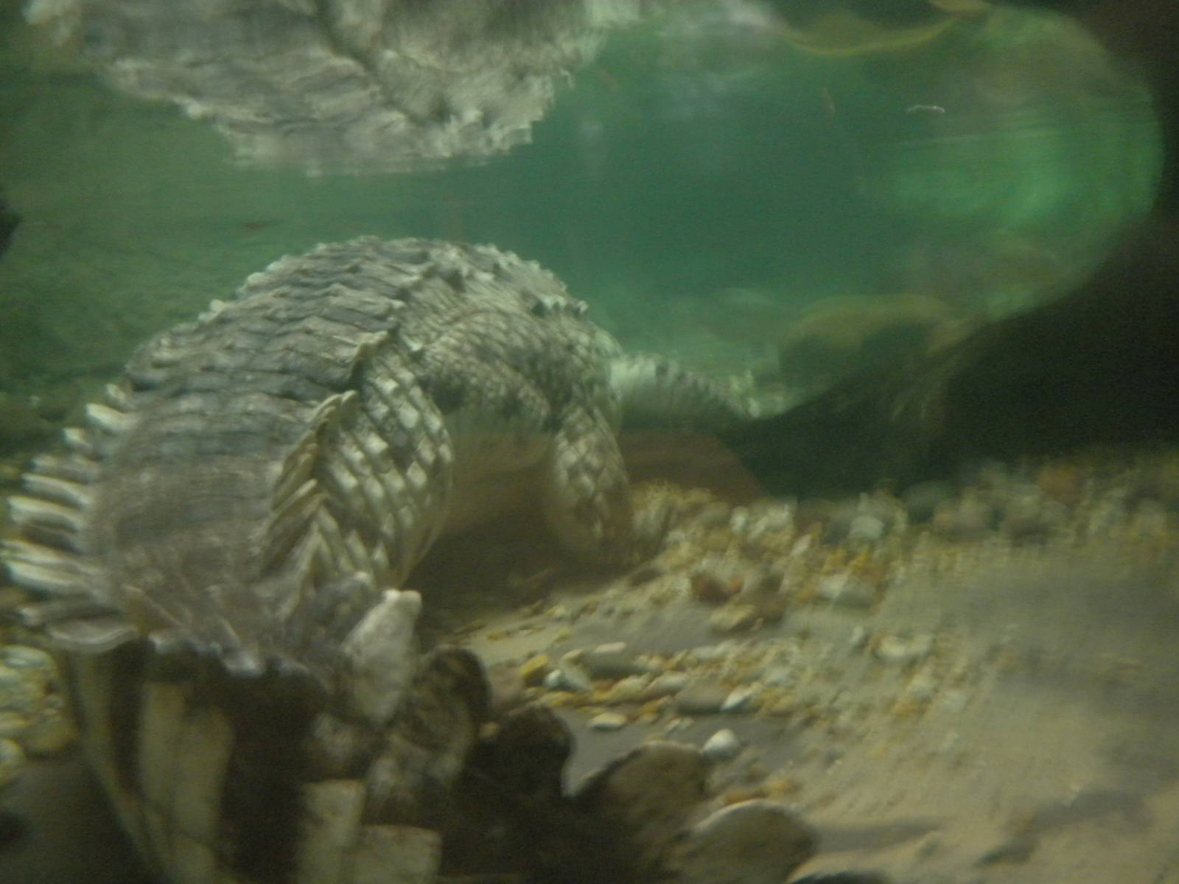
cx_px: 590
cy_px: 442
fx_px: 1260
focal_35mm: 37
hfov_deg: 50.1
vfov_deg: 38.7
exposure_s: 1/3.8
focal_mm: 6.6
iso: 400
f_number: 3.5
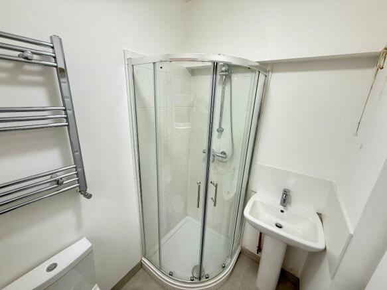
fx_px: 156
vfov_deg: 85.7
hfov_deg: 102.1
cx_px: 194
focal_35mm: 14
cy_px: 145
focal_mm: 2.22
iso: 200
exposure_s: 1/100
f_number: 2.2
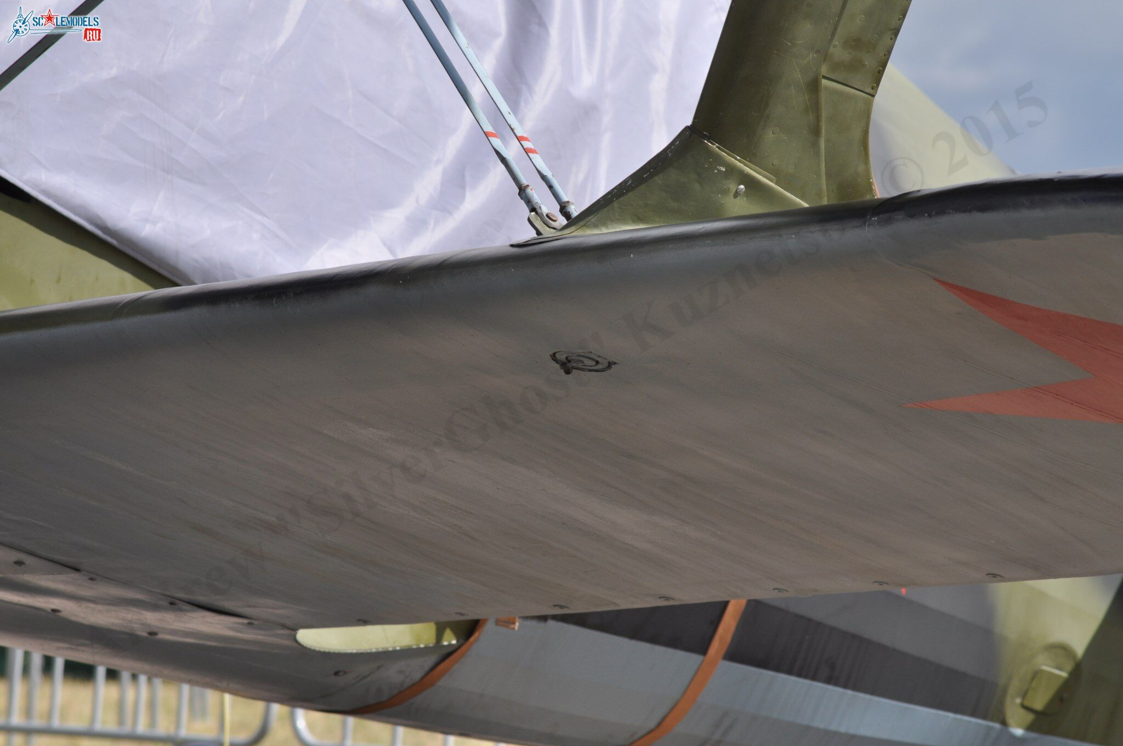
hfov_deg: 9.5
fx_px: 6776
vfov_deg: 6.3
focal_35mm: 218
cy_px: 373
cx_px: 562
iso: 200
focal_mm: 145
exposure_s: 1/500
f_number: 8
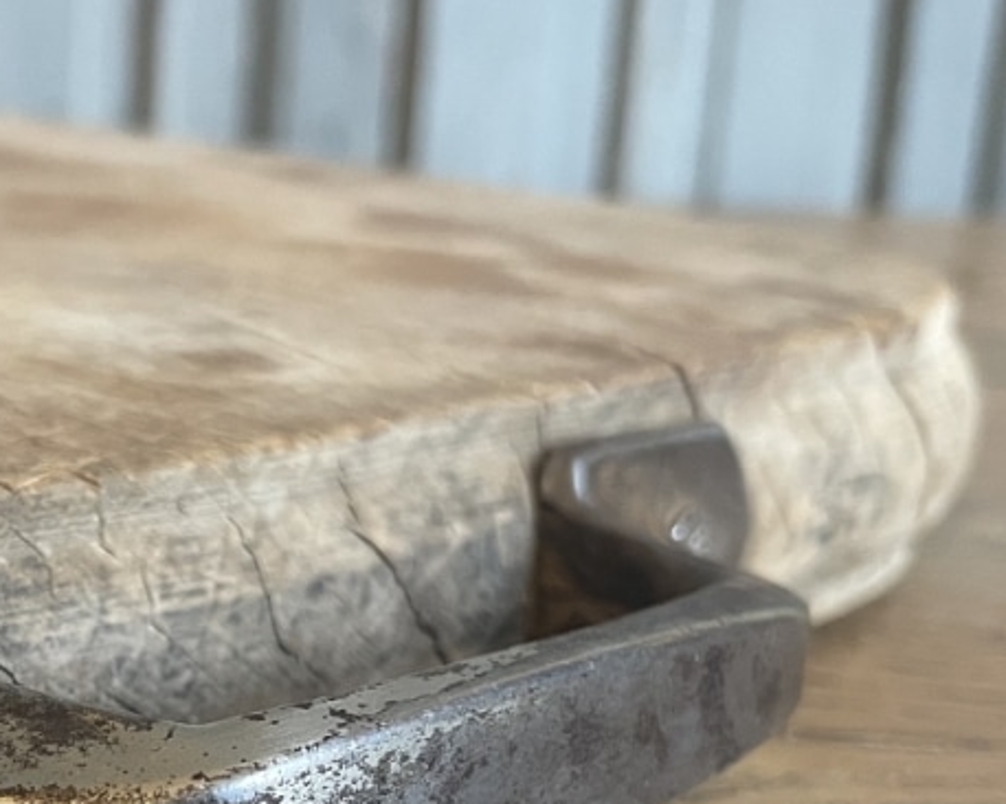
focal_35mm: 67
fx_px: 1994
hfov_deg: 27.5
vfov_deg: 22.1
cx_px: 139
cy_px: 779
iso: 320
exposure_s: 1/50
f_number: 1.6
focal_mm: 4.2
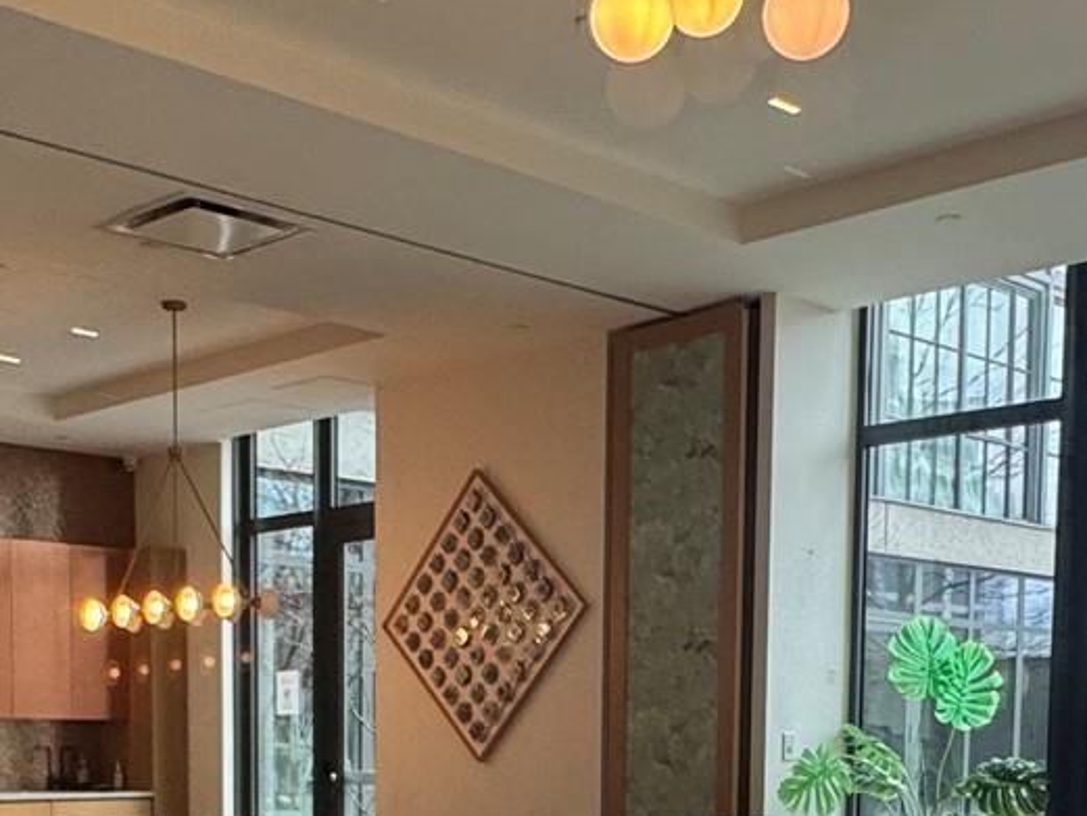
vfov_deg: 24.8
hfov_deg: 34.8
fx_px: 1727
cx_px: 434
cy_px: 893
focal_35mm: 55
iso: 200
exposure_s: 1/120
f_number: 2.2
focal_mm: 2.22
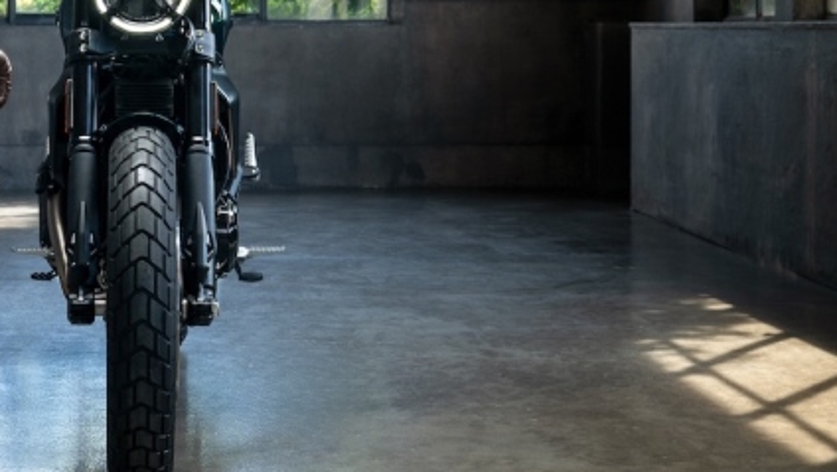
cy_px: 39
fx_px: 1887
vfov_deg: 14.1
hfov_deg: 24.5
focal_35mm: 85
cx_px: 132
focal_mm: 43
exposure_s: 1/80
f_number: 7.1
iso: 200
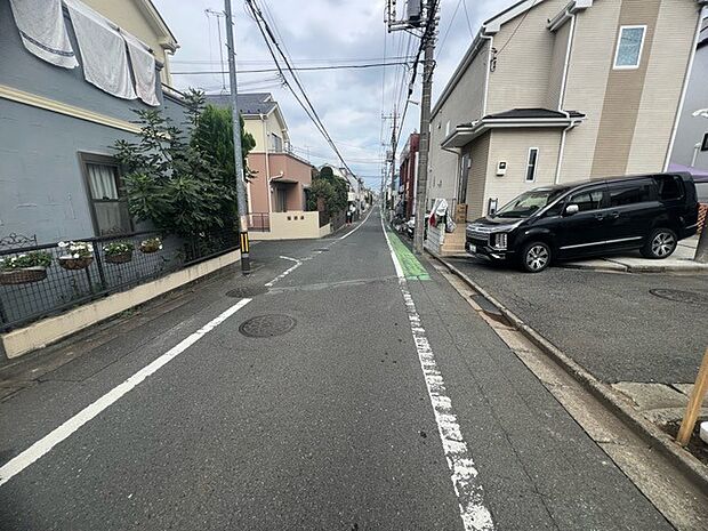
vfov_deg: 89.9
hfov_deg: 106.2
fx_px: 266
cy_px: 266
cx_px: 354
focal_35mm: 13
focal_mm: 1.57
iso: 32
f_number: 1.8
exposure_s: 1/797
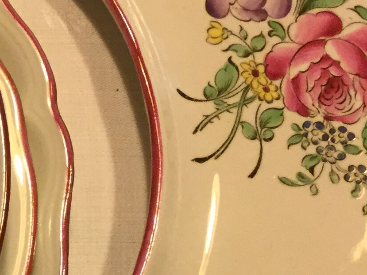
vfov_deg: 12.0
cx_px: -147
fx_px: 1294
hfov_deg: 15.2
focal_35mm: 122
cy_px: 265
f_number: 2.4
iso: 160
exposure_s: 1/33
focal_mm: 3.3
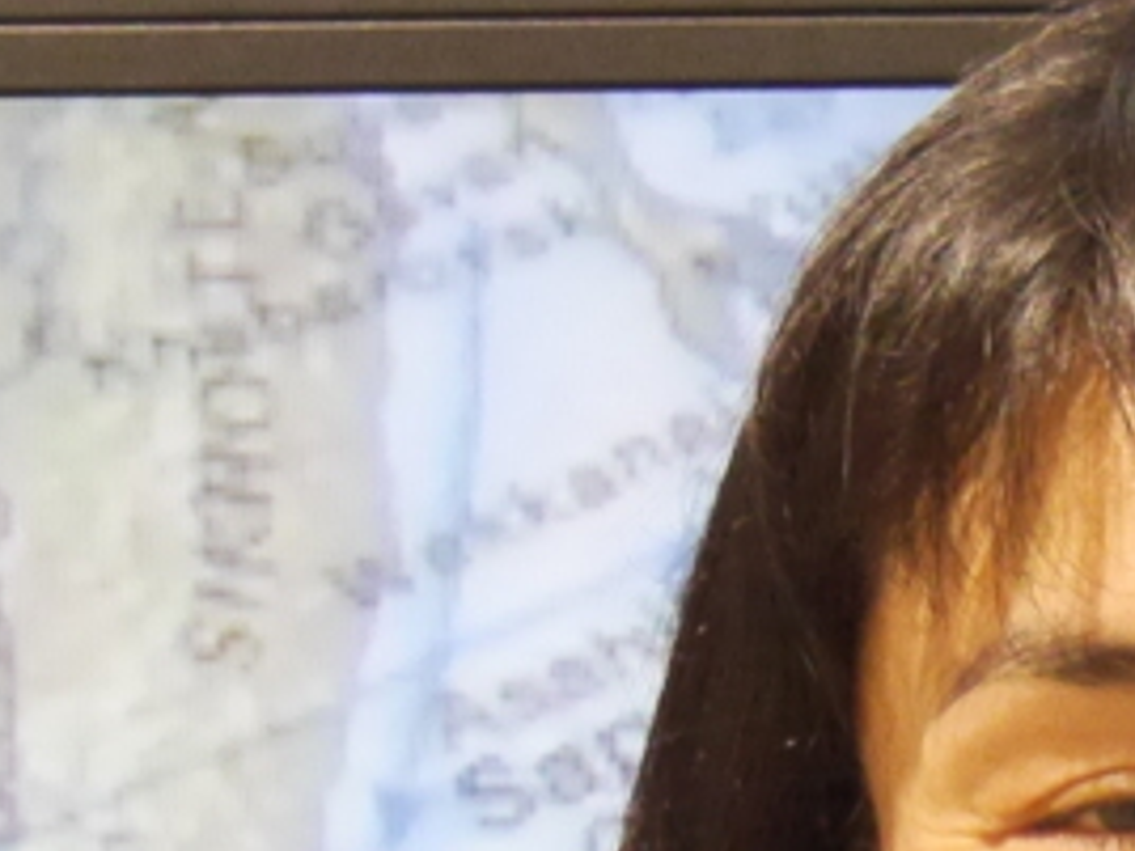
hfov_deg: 8.2
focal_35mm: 238
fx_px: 7804
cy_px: 1391
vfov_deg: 6.2
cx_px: 1448
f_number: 4.4
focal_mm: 30
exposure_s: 1/40
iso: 3200
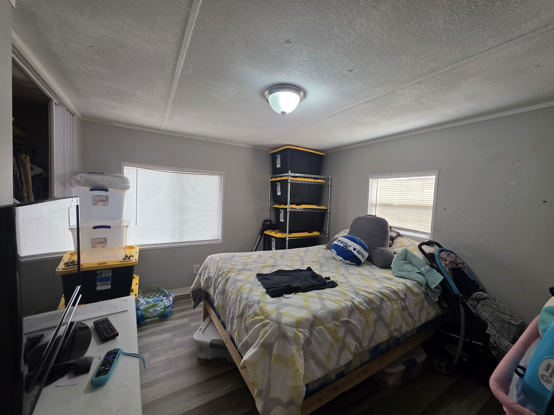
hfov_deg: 106.2
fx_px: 208
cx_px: 277
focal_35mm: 13
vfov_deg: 89.9
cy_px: 208
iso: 200
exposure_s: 1/120
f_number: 1.9
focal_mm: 2.2
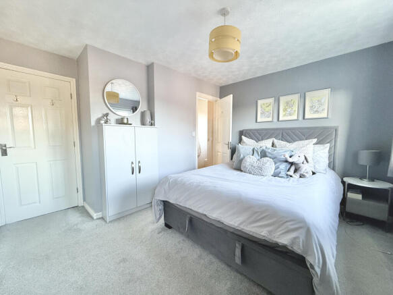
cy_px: 148
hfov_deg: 102.1
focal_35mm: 14
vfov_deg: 85.7
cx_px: 196
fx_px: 159
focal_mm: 2.22
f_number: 2.2
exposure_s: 1/50
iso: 200
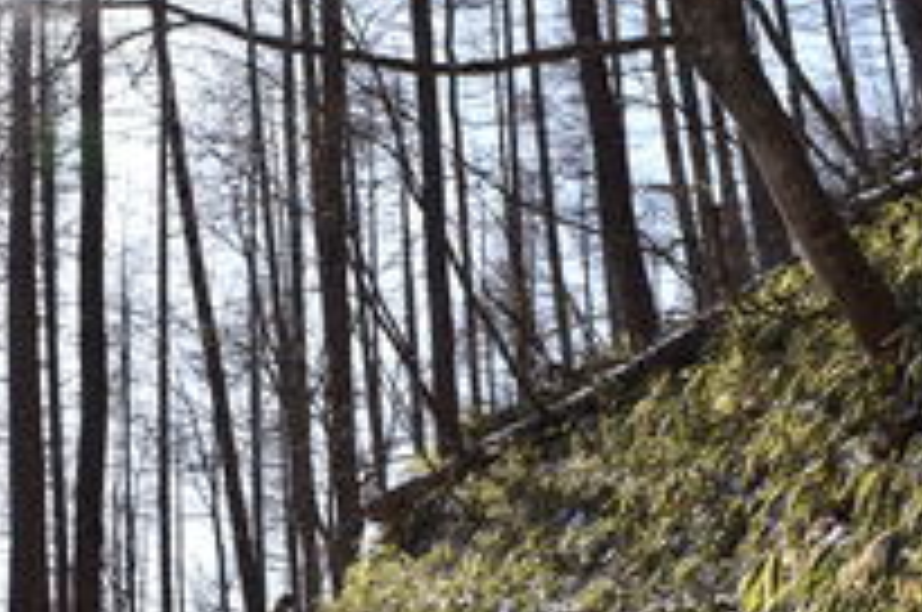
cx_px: 211
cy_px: 466
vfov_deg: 20.4
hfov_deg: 30.0
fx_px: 1688
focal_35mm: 66
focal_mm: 18
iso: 100
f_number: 6.3
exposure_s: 1/160
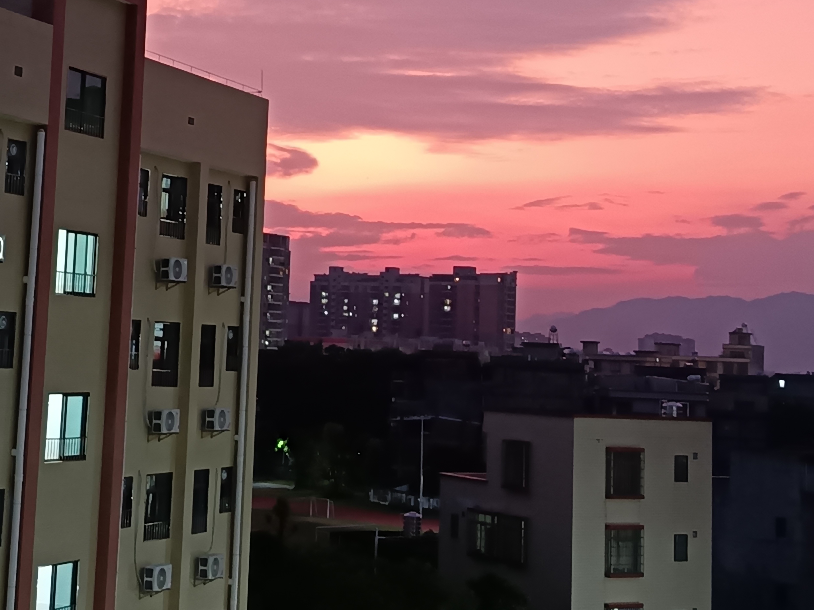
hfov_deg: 25.0
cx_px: 342
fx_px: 1834
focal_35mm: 78
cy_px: 139
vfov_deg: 18.7
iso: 2712
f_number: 1.75
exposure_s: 1/24
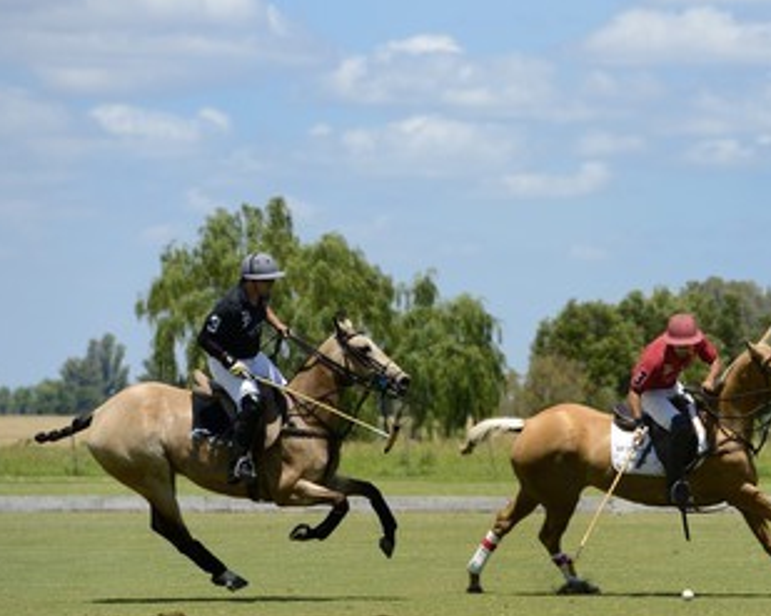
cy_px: 329
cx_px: 512
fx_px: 5817
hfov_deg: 7.6
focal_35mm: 255
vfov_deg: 6.1
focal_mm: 200
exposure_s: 1/1250
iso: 400
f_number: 8
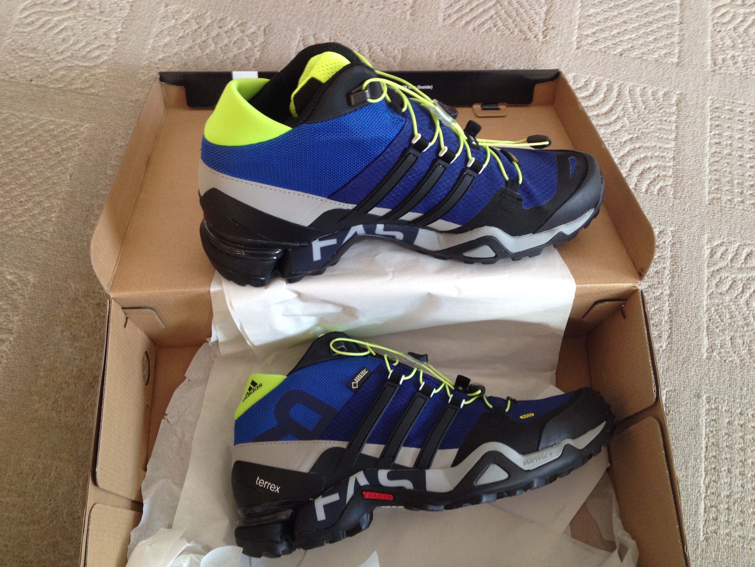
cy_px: 284
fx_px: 763
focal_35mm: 35
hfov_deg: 52.6
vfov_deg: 40.7
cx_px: 378
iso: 64
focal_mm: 4.28
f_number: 2.4
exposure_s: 1/20
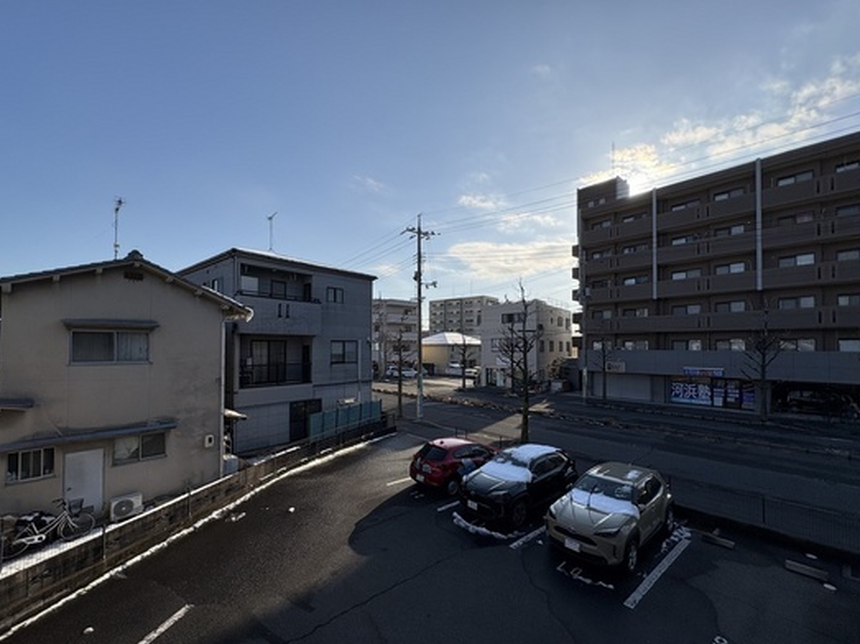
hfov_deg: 98.2
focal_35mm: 15
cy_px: 342
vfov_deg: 81.6
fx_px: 373
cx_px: 429
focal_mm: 2.22
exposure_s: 1/2985
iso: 50
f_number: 2.2
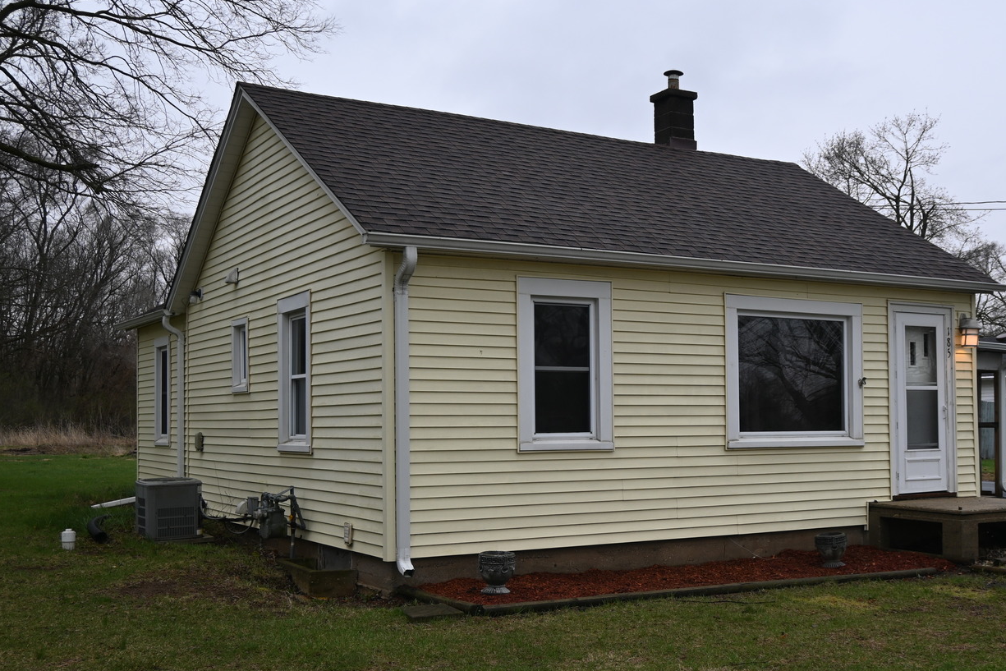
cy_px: 396
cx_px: 609
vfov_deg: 32.1
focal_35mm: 42
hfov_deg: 46.4
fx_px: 1164
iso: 100
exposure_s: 1/320
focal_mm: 21
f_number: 4
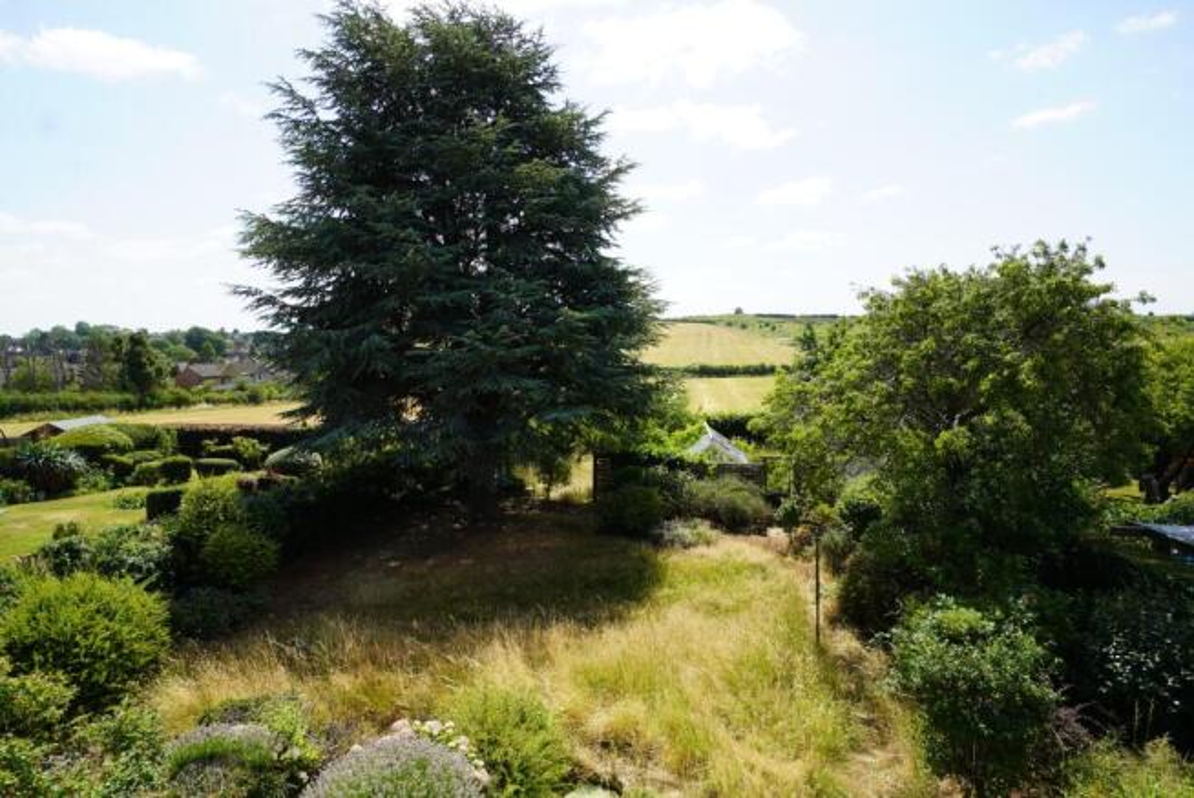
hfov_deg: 81.2
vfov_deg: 59.6
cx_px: 597
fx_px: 697
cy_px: 399
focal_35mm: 21
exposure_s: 1/125
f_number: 8
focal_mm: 14
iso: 100
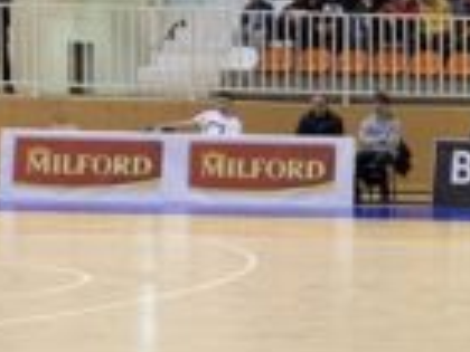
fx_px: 1752
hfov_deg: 13.0
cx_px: 984
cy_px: 225
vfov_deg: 11.5
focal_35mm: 129
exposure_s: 1/50
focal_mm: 4.25
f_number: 1.8
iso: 80
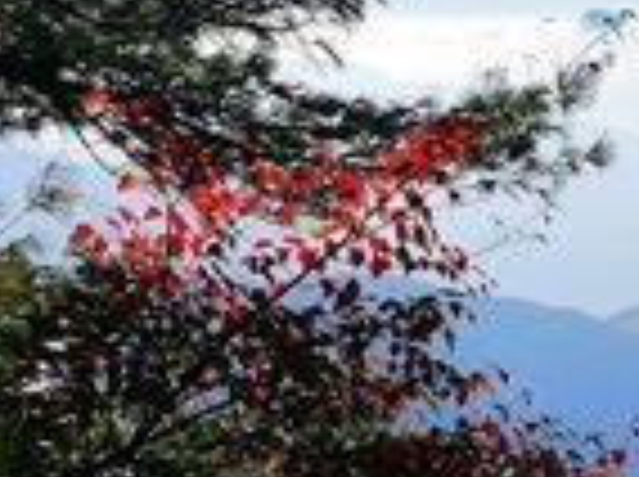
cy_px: -58
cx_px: 626
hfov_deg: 17.5
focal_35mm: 110
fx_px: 2027
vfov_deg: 13.1
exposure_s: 1/2169
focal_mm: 3.81
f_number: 2.2
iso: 50
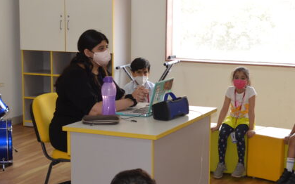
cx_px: 171
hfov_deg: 25.2
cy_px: 131
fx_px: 659
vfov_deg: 15.9
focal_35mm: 82
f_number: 3.8
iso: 400
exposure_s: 1/80
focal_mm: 22
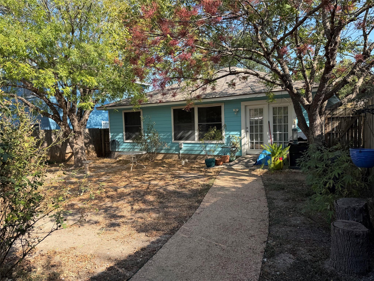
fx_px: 259
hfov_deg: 71.6
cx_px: 187
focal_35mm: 24
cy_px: 140
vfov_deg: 56.8
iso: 80
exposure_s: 1/1271
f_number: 1.78
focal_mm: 6.76
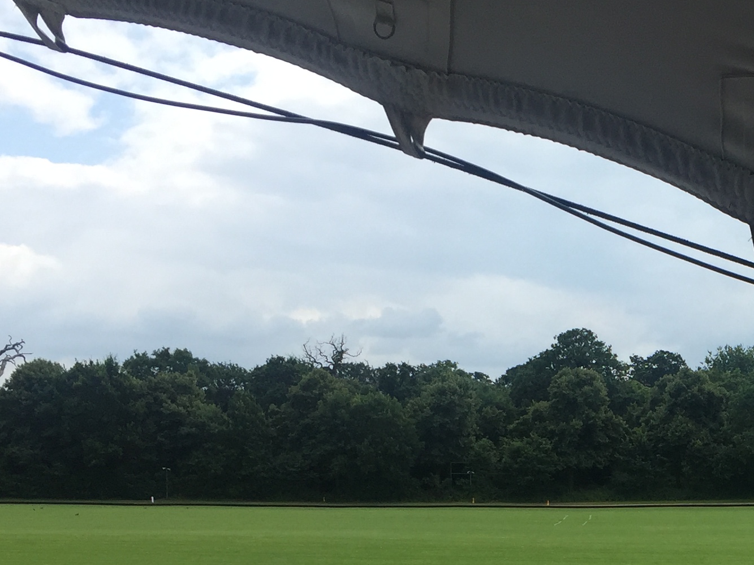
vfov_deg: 20.0
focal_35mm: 71
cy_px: 591
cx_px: 787
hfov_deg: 25.7
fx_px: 1547
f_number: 2.2
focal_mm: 4.15
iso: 32
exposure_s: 1/1582
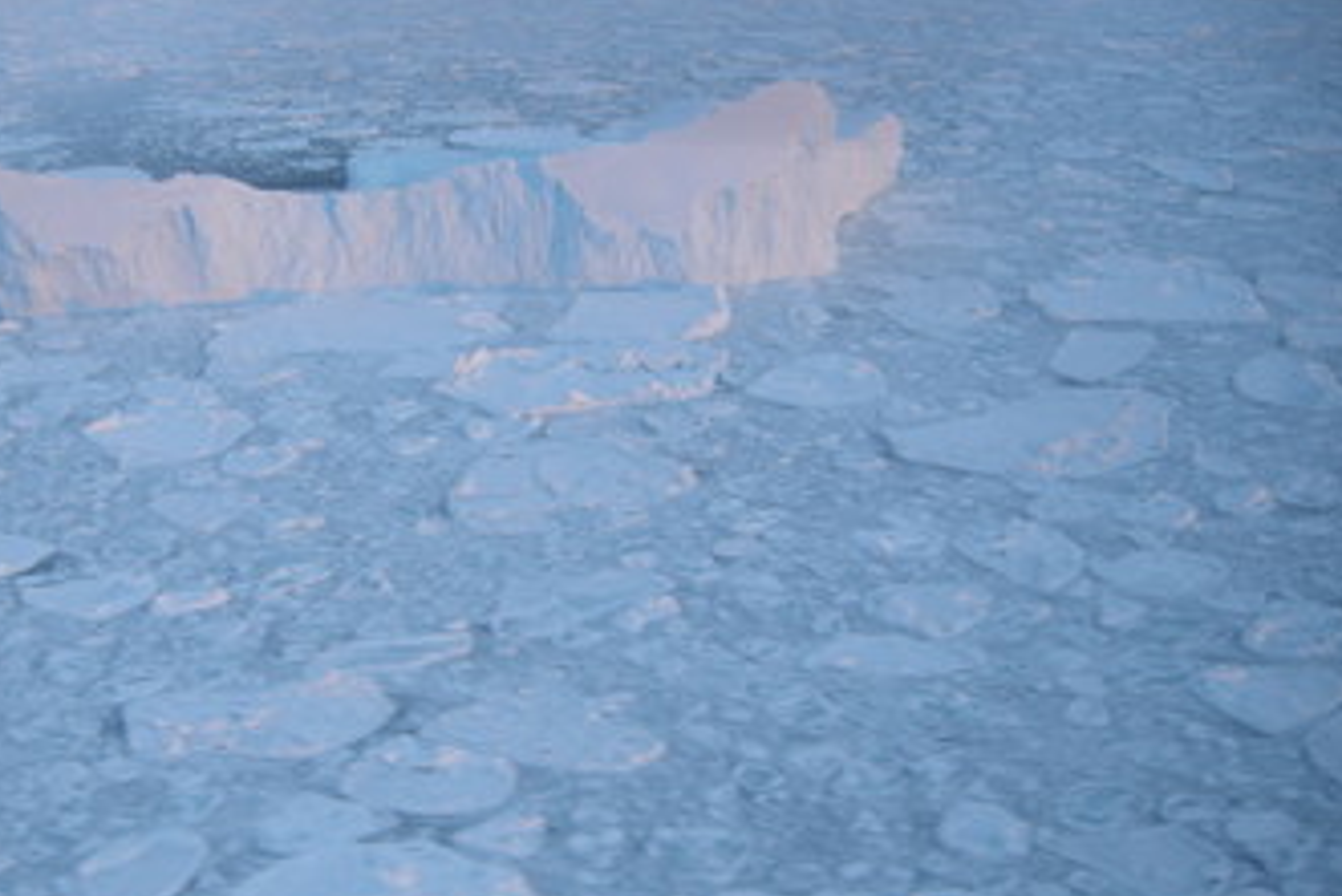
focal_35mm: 44
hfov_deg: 44.3
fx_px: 1641
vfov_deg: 30.5
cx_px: 551
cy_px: 462
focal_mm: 7.5
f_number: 2.7
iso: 64
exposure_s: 1/67.5
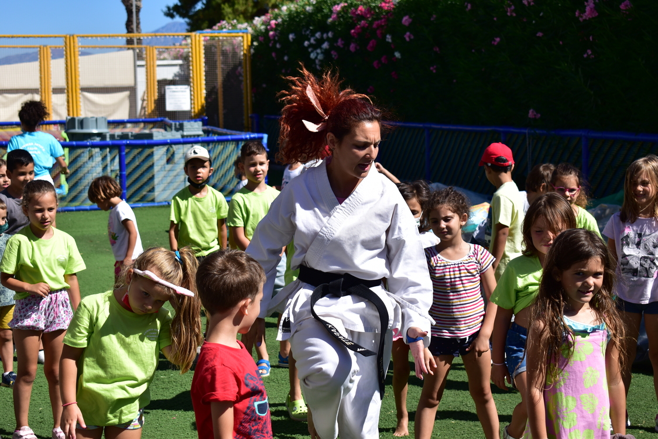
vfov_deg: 18.9
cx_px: 329
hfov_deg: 28.1
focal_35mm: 72
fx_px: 1316
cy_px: 220
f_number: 5.3
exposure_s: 1/640
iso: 100
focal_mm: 48
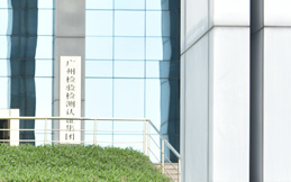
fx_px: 849
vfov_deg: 11.8
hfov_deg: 18.4
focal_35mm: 107
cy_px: 252
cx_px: -64
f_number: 2.8
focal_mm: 34
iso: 64
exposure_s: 1/80
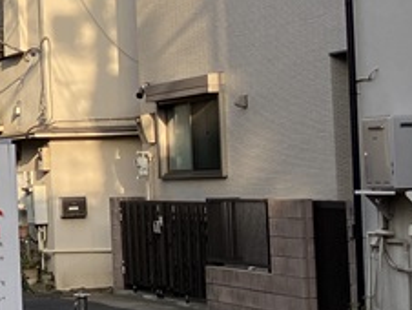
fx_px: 1573
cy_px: 115
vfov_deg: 11.2
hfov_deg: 13.2
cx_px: -369
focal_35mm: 132
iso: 32
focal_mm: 3.99
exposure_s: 1/972
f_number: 1.8
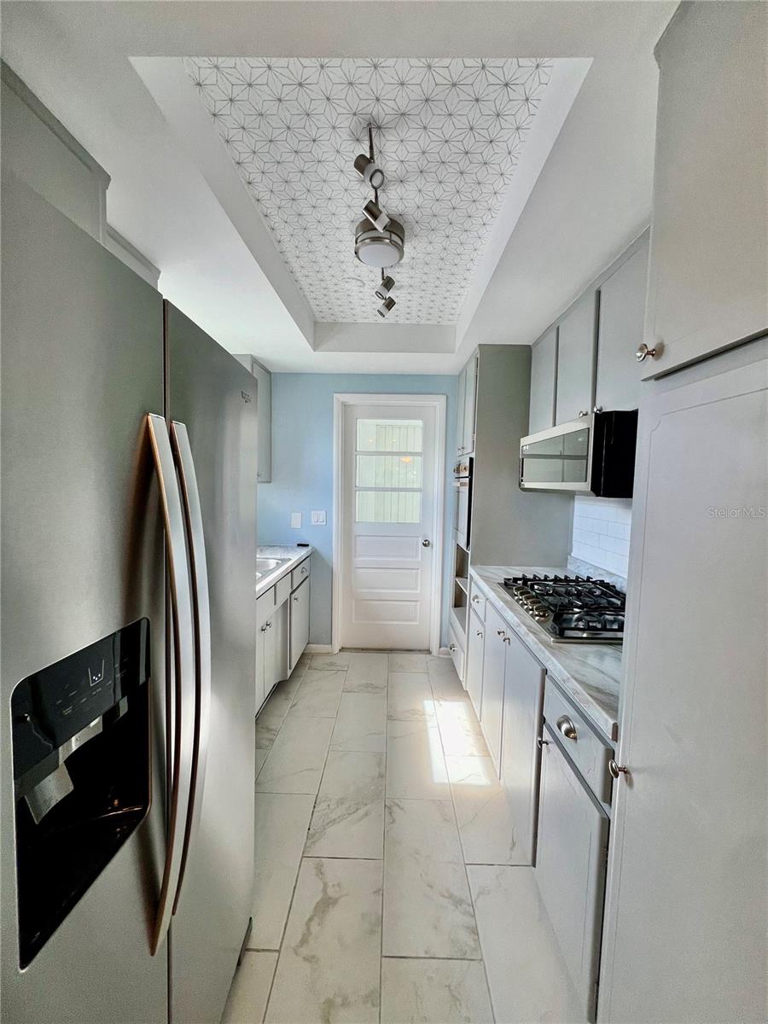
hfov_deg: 89.9
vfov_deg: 106.2
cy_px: 512
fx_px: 385
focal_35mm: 13
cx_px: 384
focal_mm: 1.57
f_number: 1.8
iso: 80
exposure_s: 1/120
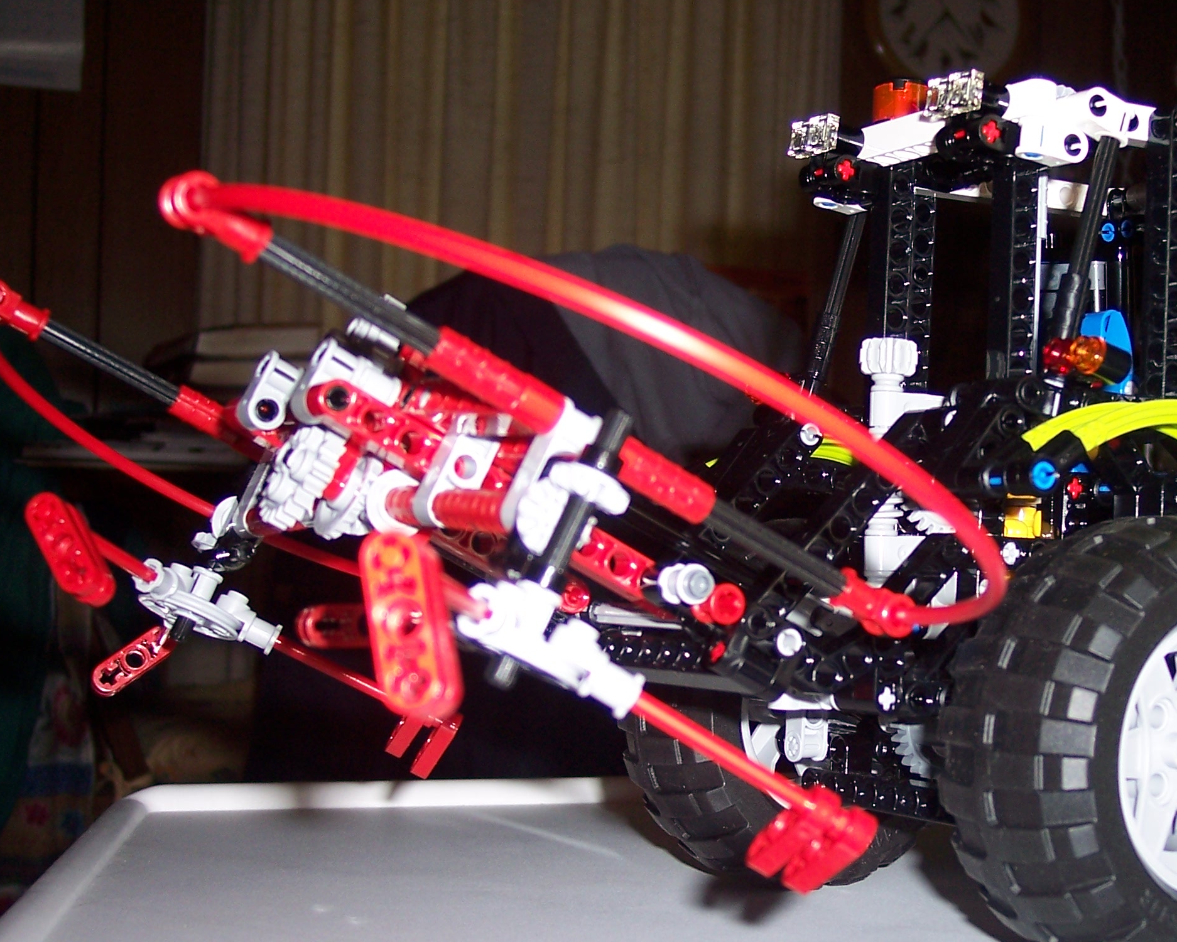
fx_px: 2021
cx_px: 810
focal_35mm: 58
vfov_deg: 26.2
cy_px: 520
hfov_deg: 32.1
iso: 100
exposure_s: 1/60
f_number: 2.8
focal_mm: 8
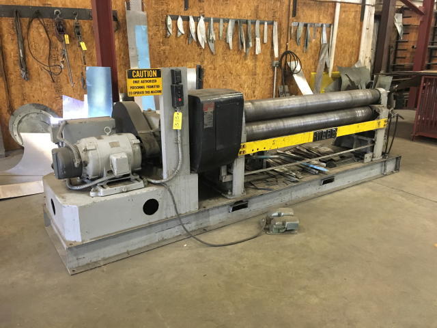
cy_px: 164
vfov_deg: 48.2
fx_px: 366
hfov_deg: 61.7
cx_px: 218
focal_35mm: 29
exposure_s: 1/20
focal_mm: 4.15
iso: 200
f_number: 2.2
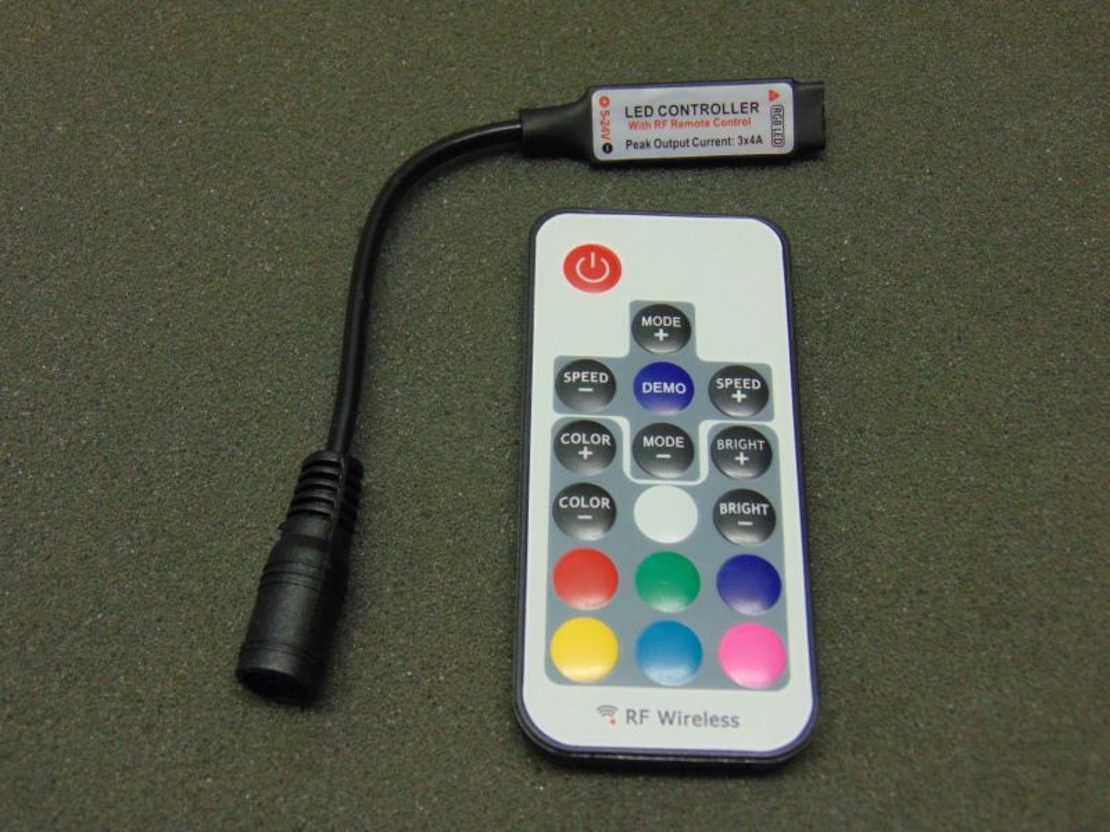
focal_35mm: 50
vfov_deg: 29.1
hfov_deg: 38.2
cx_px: 555
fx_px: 1603
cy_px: 416
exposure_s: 1/30
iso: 250
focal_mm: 9
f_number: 3.5
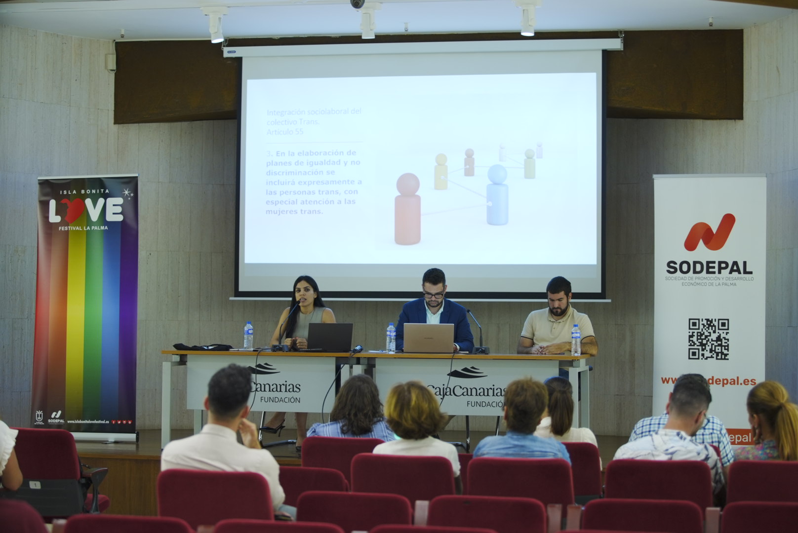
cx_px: 399
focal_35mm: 80
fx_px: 1775
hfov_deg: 25.3
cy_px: 266
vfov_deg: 17.1
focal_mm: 80
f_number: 2.8
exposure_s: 1/100
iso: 800
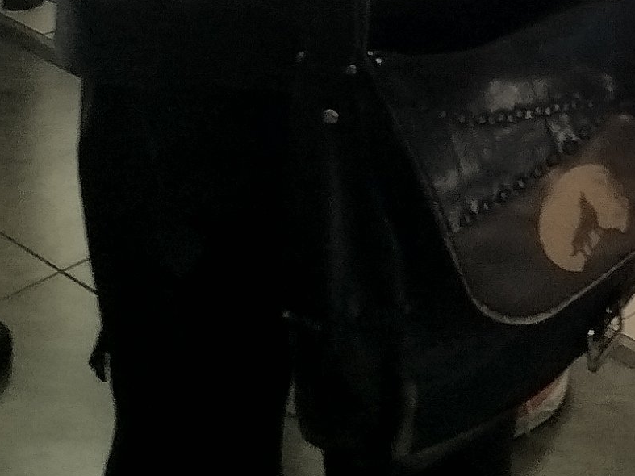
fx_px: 2238
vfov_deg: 10.4
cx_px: 831
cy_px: -673
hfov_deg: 15.4
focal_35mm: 122
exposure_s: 1/100
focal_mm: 5.31
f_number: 1.7
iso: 80
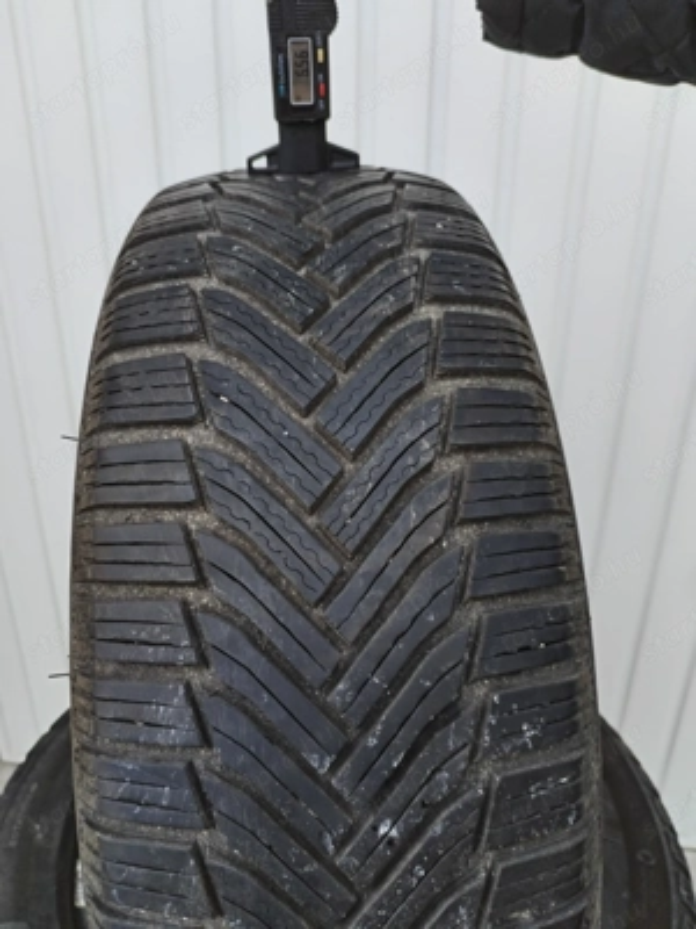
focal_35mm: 29
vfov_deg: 61.7
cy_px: 464
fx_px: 777
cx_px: 348
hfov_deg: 48.2
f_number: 1.8
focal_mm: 4.75
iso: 100
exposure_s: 1/172
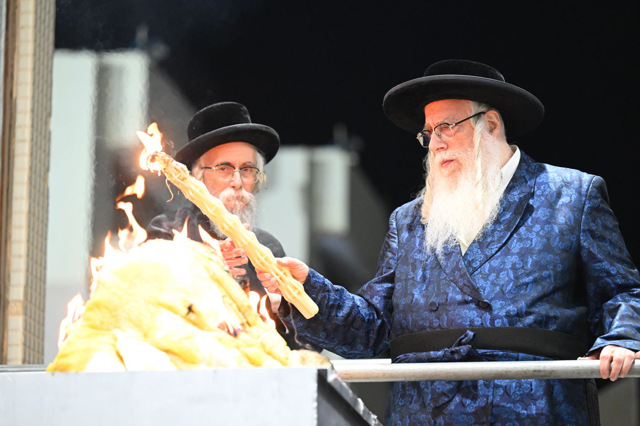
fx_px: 2400
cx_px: 320
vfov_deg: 10.2
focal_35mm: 135
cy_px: 213
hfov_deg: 15.2
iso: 5000
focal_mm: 135
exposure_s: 1/200
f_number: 3.2
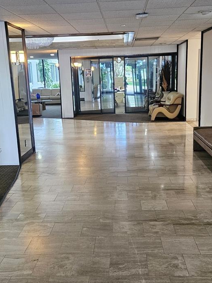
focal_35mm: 40
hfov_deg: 36.0
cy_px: 150
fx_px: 326
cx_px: 110
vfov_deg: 46.8
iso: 320
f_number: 1.8
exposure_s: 1/120
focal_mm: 5.4
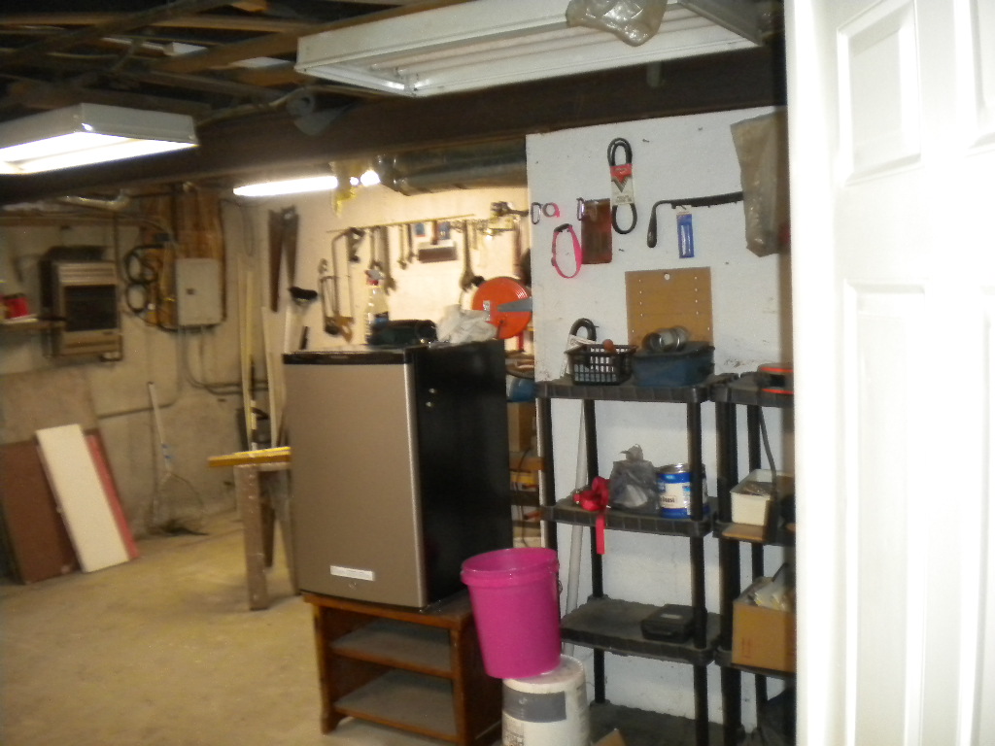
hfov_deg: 52.6
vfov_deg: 40.7
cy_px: 373
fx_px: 1006
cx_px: 498
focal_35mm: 35
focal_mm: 6.3
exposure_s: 1/30
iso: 400
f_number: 3.1
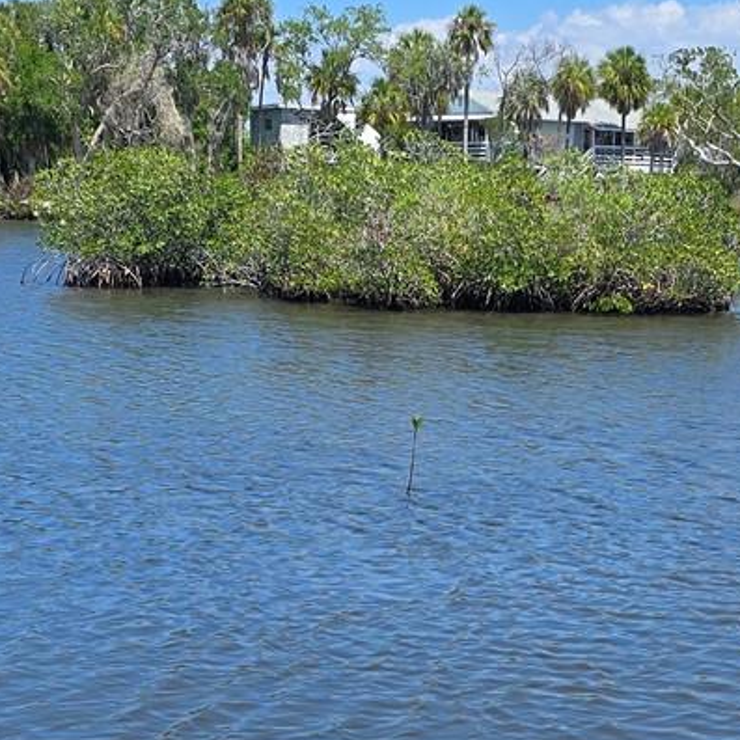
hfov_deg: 21.1
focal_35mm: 82
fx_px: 1983
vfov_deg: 19.7
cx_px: 498
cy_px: 925
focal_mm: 6.3
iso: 12
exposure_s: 1/622
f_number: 1.7
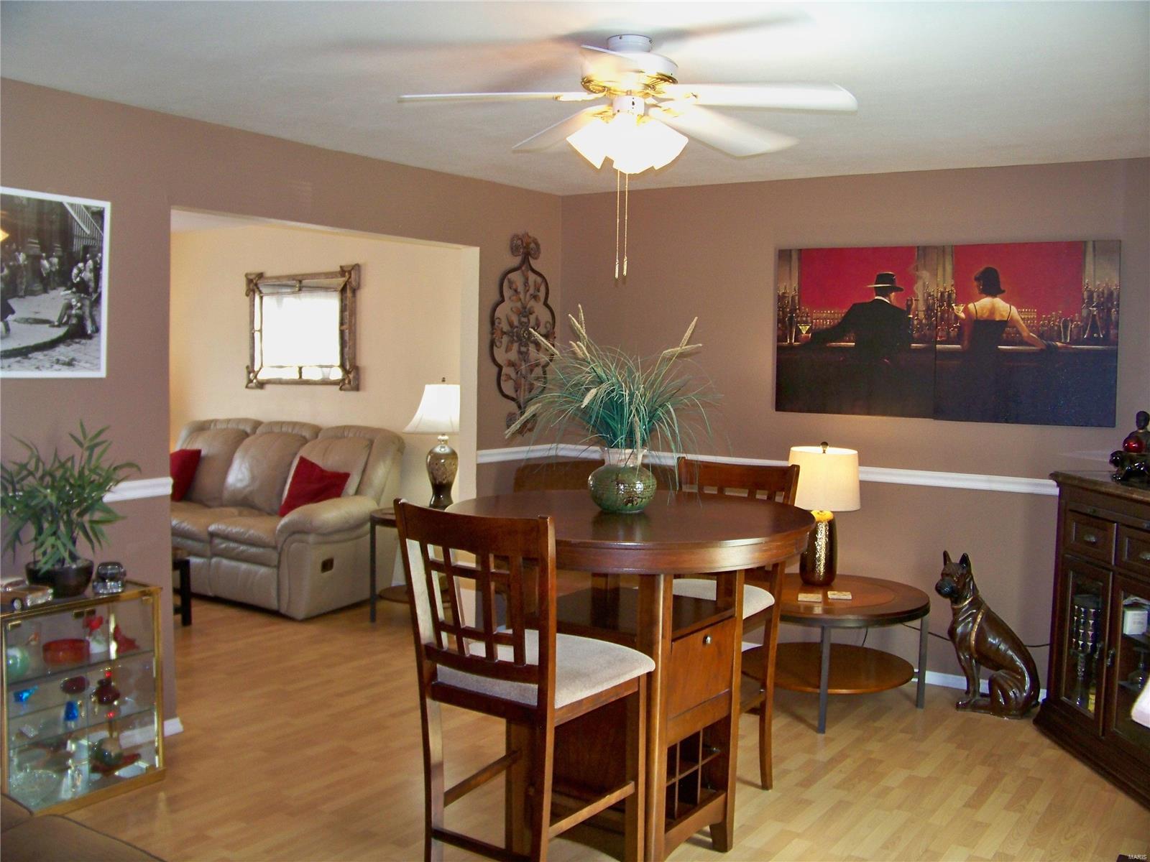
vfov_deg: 42.9
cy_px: 431
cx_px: 575
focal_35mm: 33
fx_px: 1096
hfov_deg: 55.4
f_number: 2.8
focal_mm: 5.85
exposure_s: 1/30
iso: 200
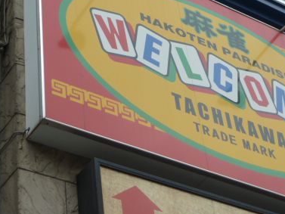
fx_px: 881
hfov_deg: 18.3
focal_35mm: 107
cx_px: 199
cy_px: 91
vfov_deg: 13.8
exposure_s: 1/160
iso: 80
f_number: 4
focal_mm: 10.3
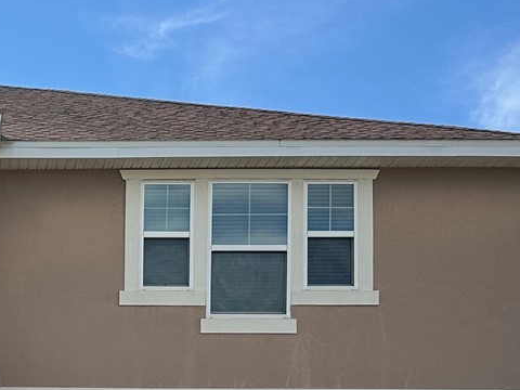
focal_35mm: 80
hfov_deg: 22.8
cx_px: -69
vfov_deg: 17.4
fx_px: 1202
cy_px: 489
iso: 80
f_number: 1.78
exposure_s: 1/5263
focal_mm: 6.86
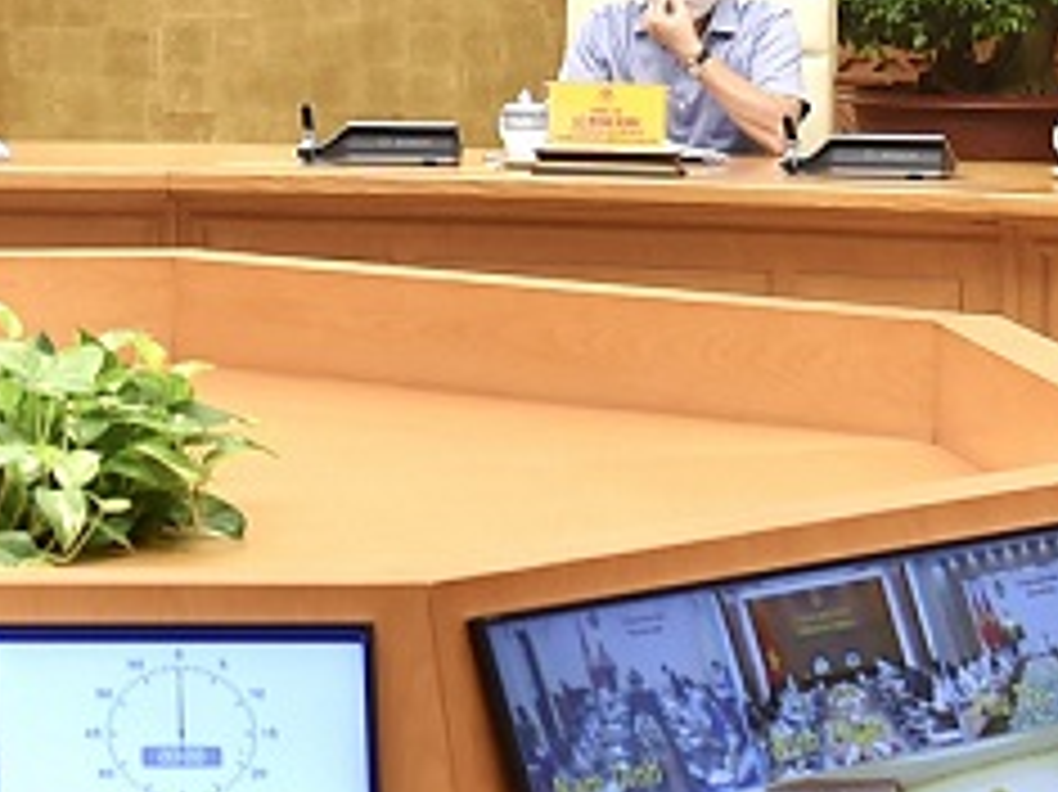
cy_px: -333
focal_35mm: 178
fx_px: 5438
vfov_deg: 8.2
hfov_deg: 10.9
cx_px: -257
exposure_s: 1/160
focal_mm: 35
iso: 1000
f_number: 4.5
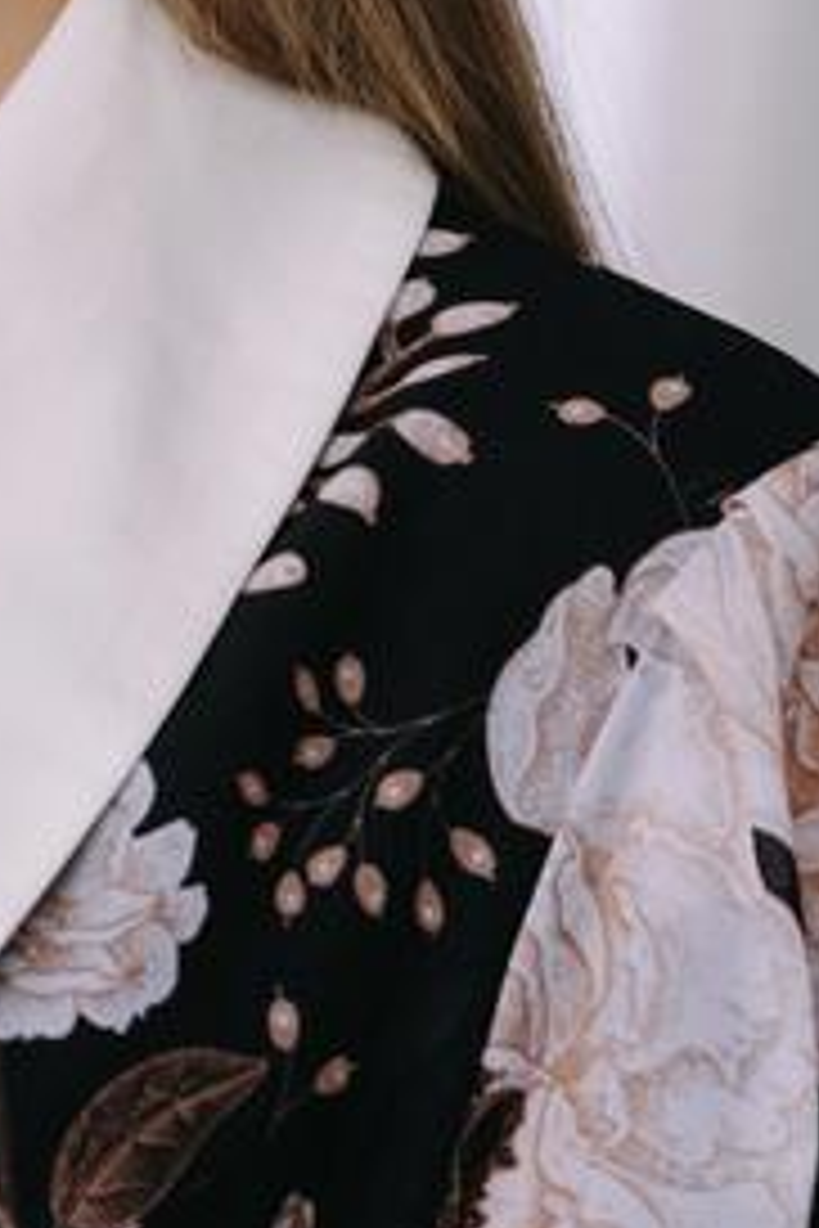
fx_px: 6790
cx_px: -479
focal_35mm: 199
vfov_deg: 10.2
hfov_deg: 6.8
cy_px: -184
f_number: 4
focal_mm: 35
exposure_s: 1/125
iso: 200
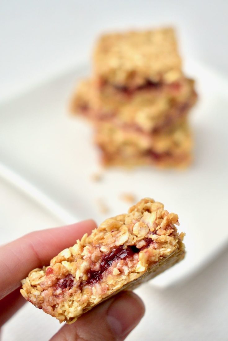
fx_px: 540
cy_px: 170
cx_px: 114
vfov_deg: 35.0
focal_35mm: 57
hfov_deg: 23.8
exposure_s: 1/80
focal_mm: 38
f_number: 4.8
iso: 800
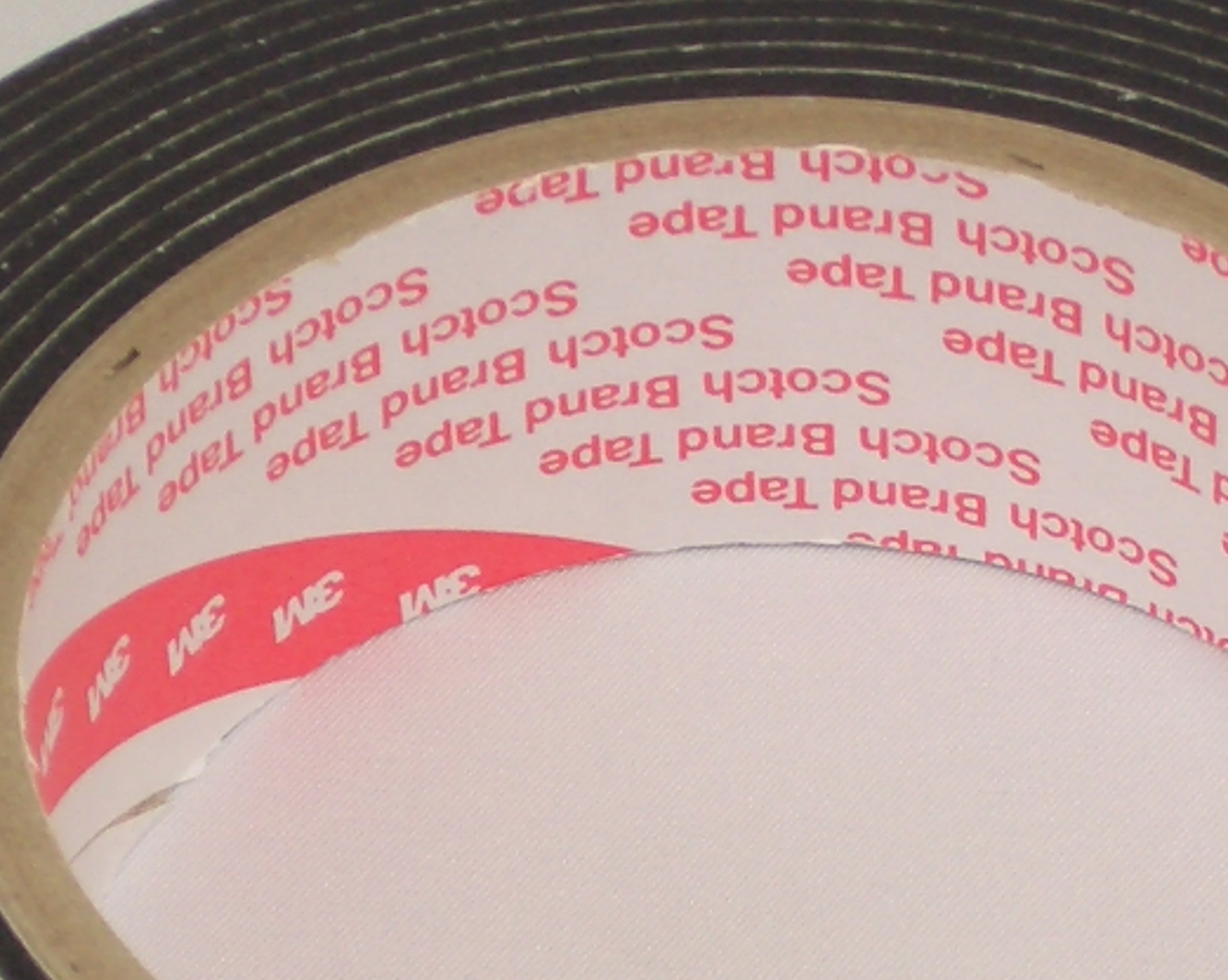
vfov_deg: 5.8
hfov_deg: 7.3
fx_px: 9588
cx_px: 773
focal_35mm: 264
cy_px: 768
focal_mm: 14.6
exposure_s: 1/80
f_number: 4.4
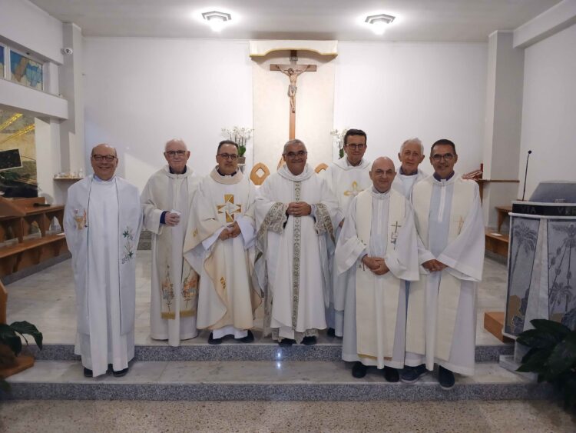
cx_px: 288
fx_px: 433
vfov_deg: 53.1
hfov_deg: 67.3
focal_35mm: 26
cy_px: 216
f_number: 1.8
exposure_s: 1/33.3
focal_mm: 3.98
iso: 320
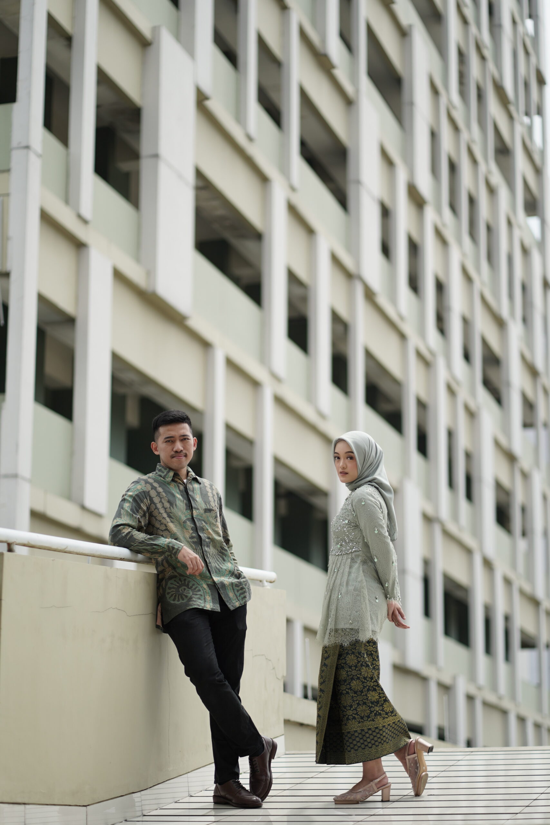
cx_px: 275
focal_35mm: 85
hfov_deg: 16.1
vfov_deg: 23.9
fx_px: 1948
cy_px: 412
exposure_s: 1/4000
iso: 125
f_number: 1.8
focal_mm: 85
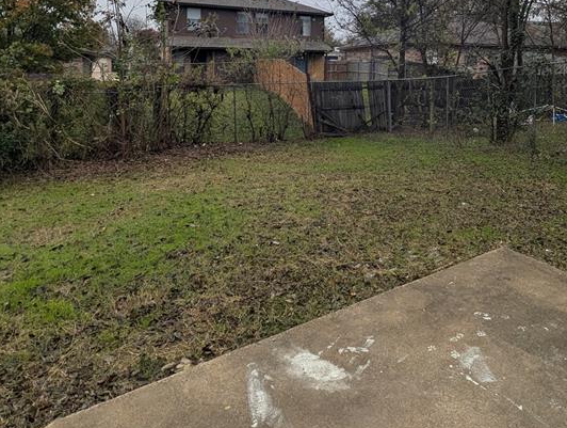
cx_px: 369
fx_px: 377
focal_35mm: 23
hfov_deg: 72.0
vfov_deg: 54.2
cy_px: 74
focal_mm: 2.02
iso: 51
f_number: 1.7
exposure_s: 1/976
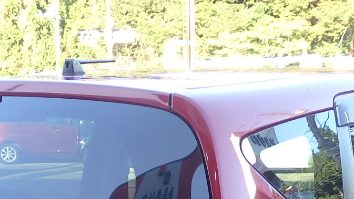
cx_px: 183
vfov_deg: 10.0
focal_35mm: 115
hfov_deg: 18.6
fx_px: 1080
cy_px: 358
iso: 125
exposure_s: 1/60
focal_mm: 6.6
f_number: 3.6
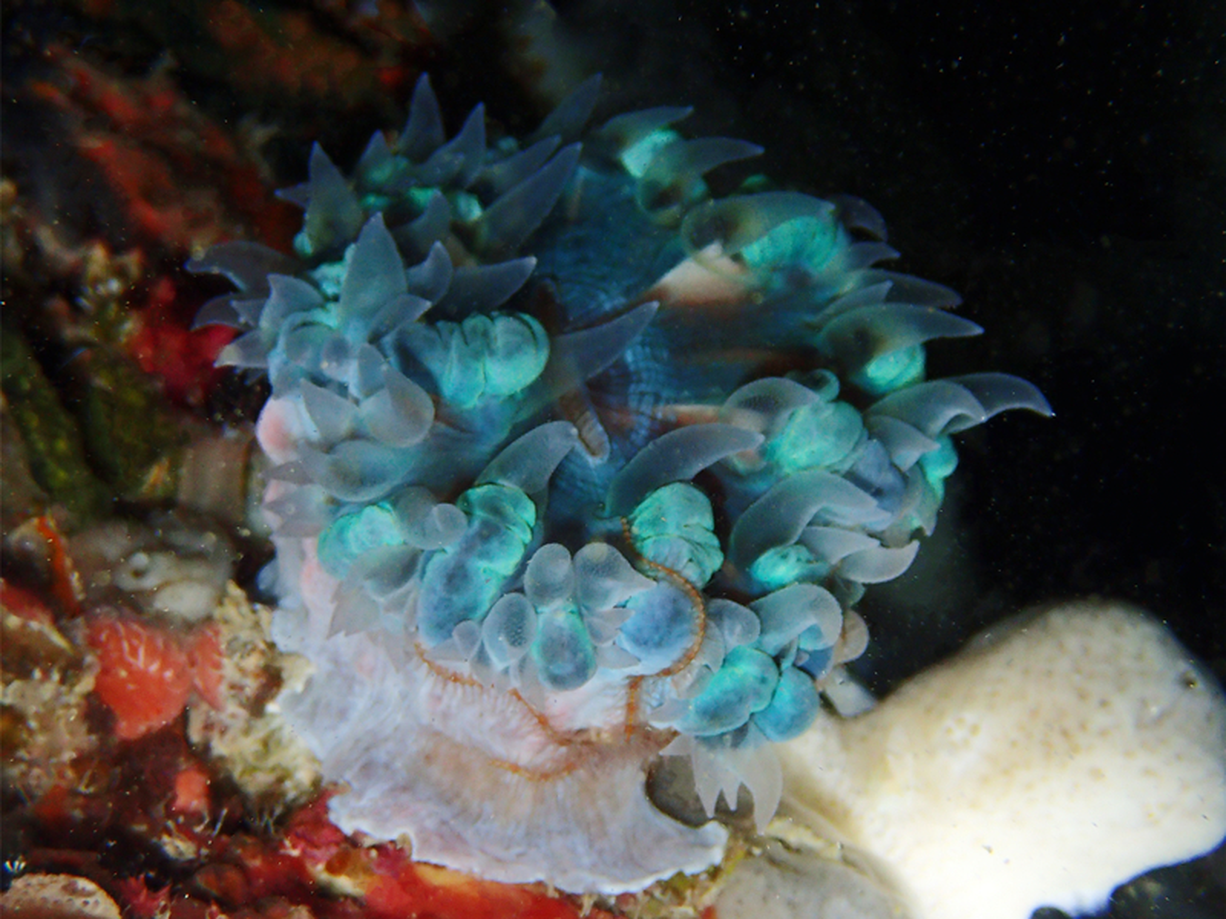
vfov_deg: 22.6
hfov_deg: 29.8
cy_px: 460
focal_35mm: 65
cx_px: 613
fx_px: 2302
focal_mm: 11.78
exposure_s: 1/125
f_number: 5
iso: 200
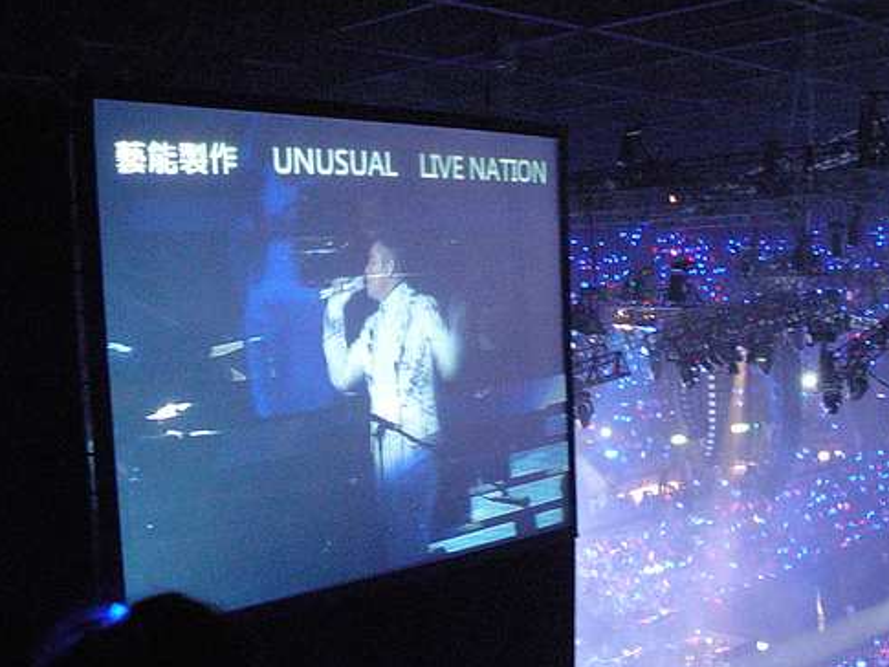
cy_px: 306
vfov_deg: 30.9
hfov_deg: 40.4
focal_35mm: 47
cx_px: 429
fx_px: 1207
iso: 800
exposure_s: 1/1.8
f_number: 3.5
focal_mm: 6.3
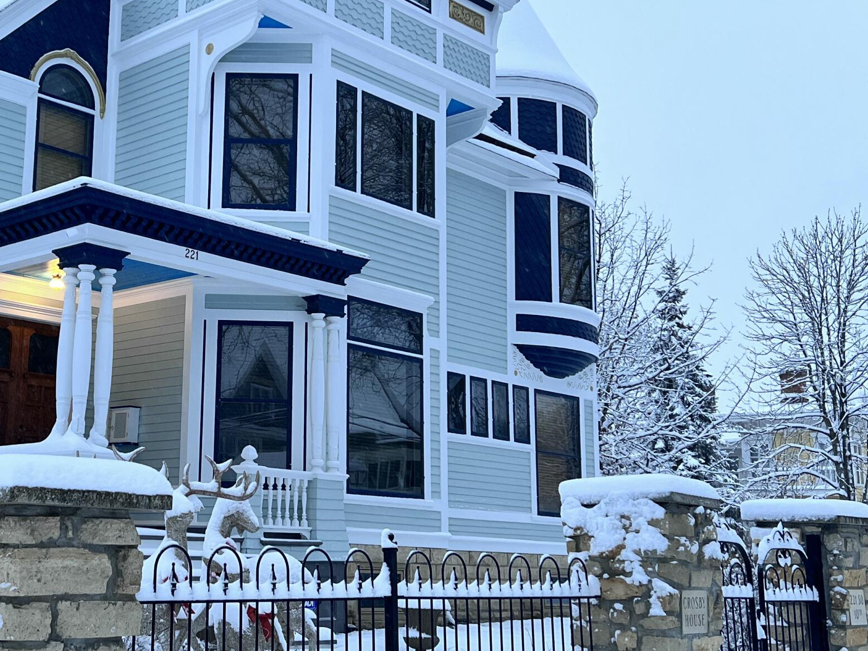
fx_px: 1254
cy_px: 295
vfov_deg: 29.1
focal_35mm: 50
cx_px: 216
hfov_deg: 37.3
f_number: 1.5
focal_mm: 5.7
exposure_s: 1/121
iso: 125
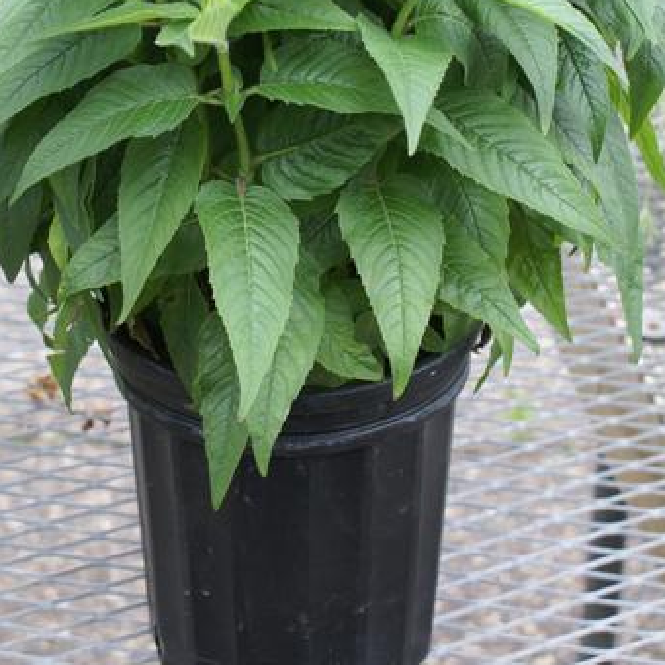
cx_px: 282
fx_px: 2129
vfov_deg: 17.5
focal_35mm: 98
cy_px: 49
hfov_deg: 17.7
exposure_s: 1/60
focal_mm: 35
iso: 100
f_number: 5.6
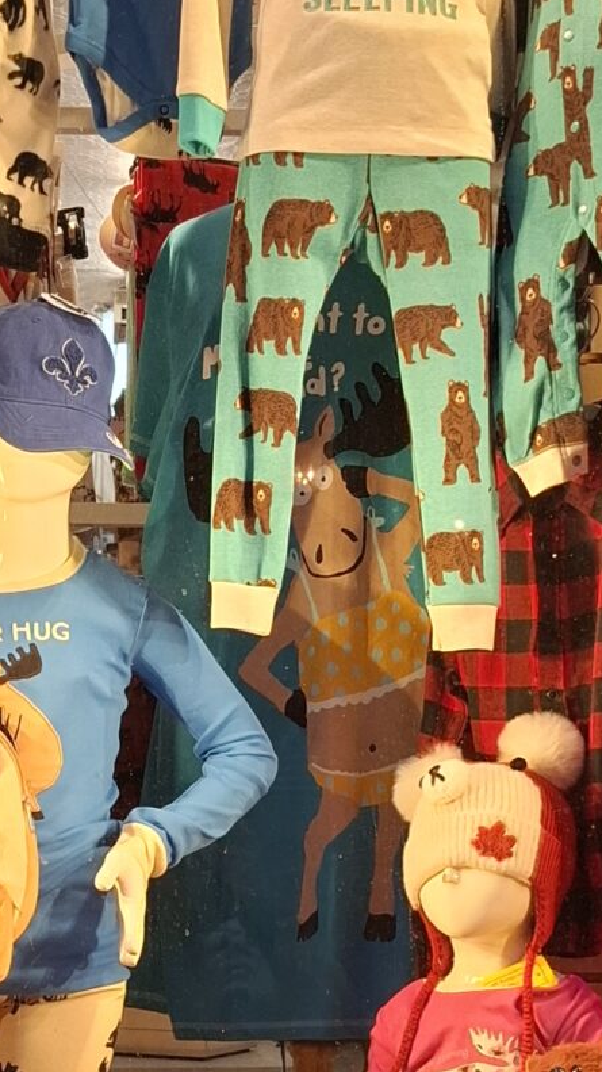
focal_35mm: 81
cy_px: 857
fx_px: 2301
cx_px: 204
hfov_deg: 14.9
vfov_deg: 25.8
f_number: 1.8
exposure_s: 1/100
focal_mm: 5.54
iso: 125
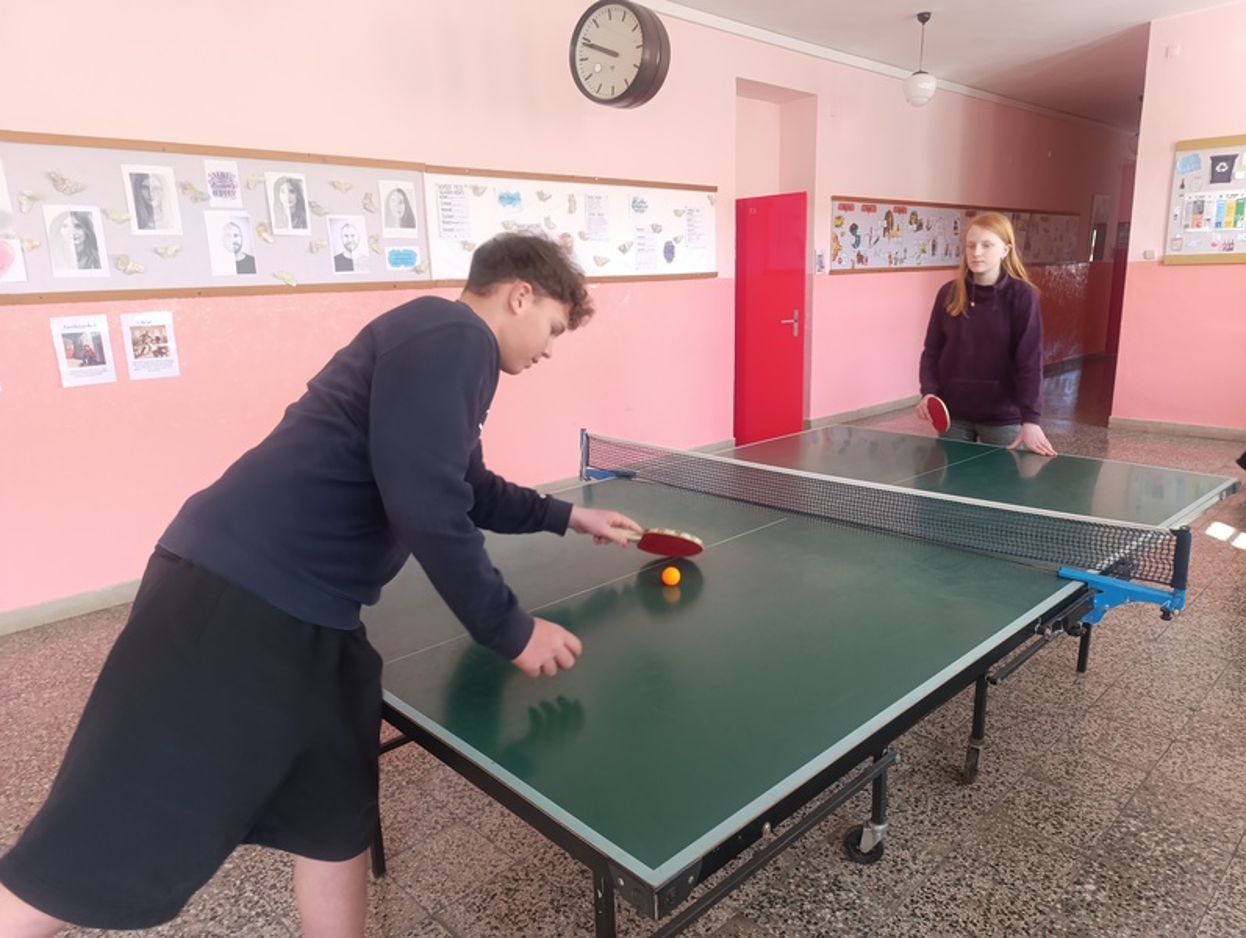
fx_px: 829
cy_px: 469
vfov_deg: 59.0
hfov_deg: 73.8
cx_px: 623
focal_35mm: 23
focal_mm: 6.14
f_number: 1.6
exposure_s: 1/100
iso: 800
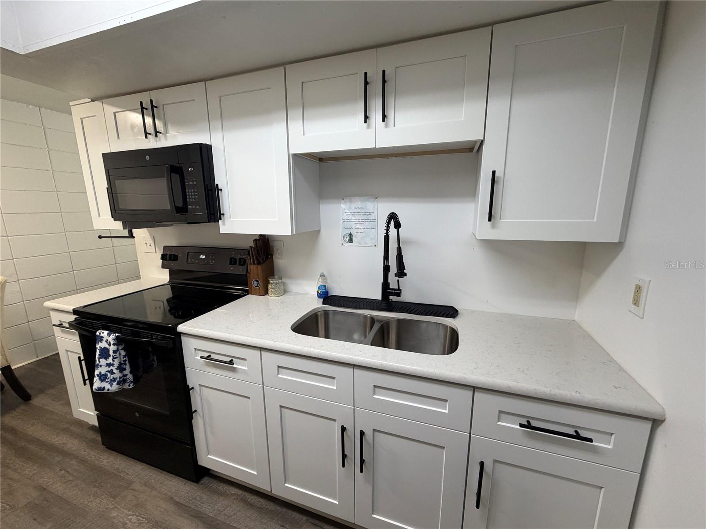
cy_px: 264
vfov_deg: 85.7
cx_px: 353
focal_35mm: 14
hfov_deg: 102.1
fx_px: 286
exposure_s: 1/60
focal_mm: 2.22
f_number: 2.2
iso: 200
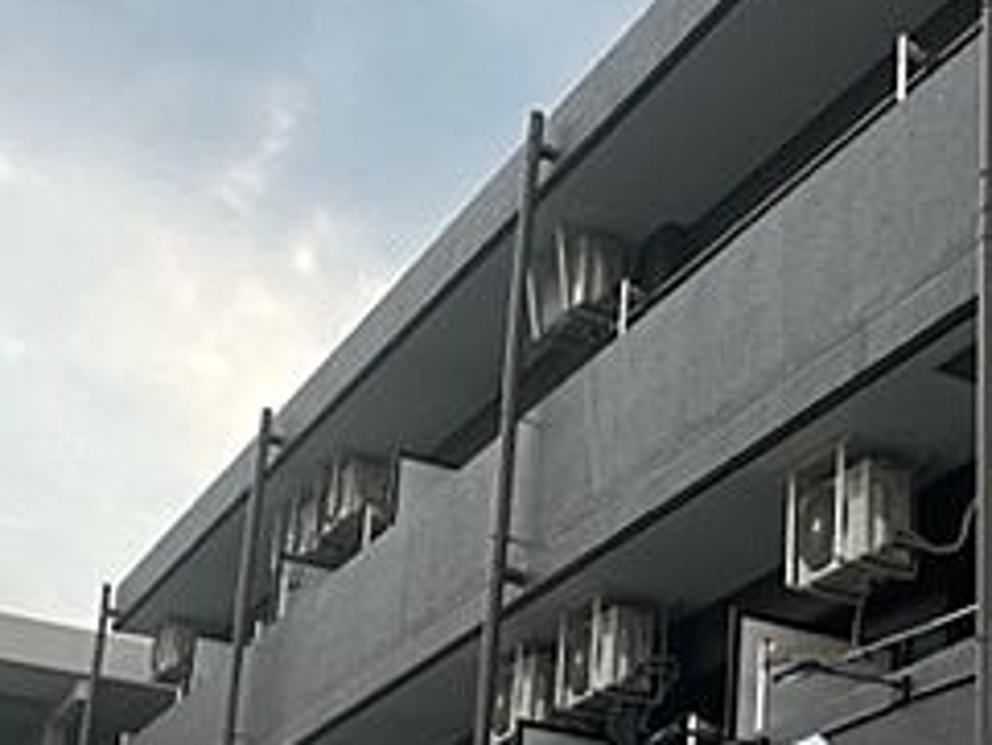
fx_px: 1978
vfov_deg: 20.8
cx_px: 914
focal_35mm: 69
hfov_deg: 27.1
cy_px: 696
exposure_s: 1/459
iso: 50
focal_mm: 5.1
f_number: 1.6
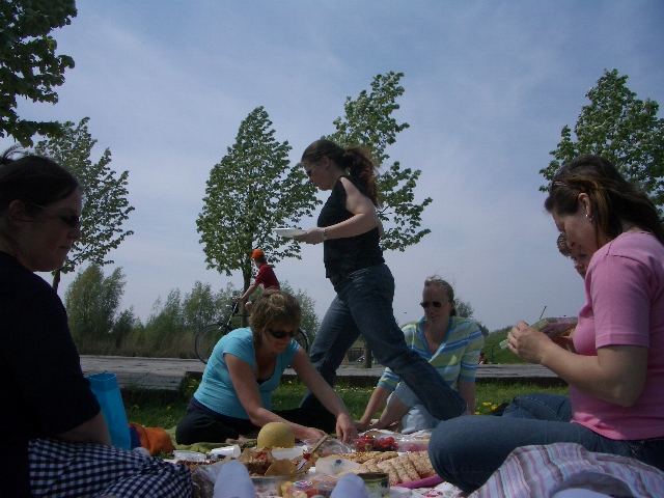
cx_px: 332
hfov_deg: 52.6
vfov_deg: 40.7
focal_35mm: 35
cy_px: 249
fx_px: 671
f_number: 4.3
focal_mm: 5.8
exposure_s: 1/1250
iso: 50
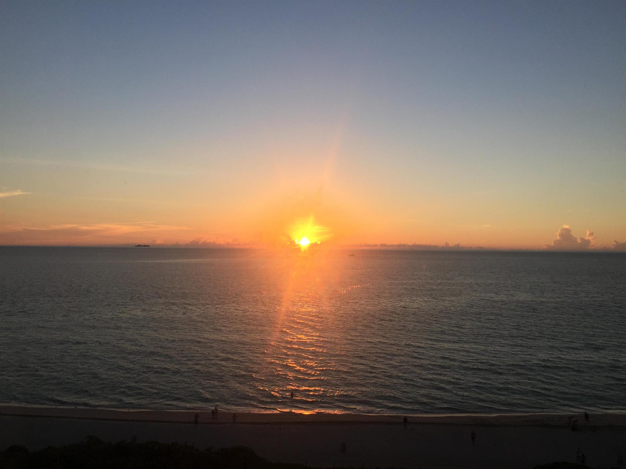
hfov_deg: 61.7
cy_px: 234
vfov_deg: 48.2
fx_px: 524
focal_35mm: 29
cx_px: 313
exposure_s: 1/824
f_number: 2.2
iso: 32
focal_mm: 4.15
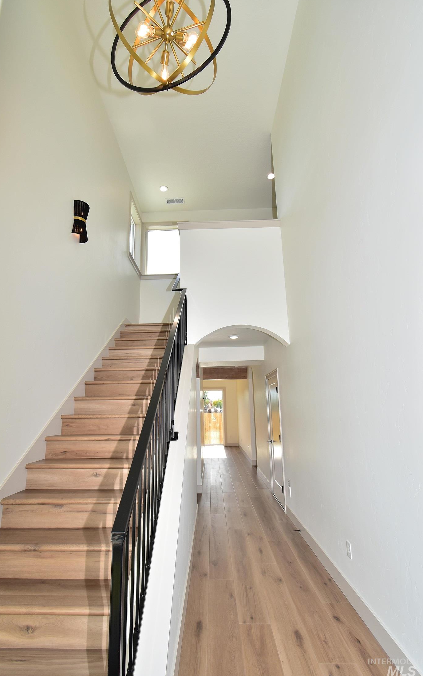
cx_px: 203
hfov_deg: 71.2
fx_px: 295
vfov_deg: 97.8
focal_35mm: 16
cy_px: 340
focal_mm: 10
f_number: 6.3
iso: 200
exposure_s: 1/160
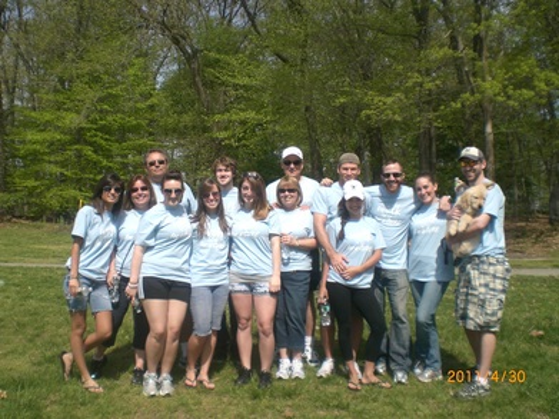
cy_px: 210
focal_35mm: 38
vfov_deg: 37.7
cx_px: 280
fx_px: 613
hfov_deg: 49.0
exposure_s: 1/400
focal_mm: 6.3
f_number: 4.4
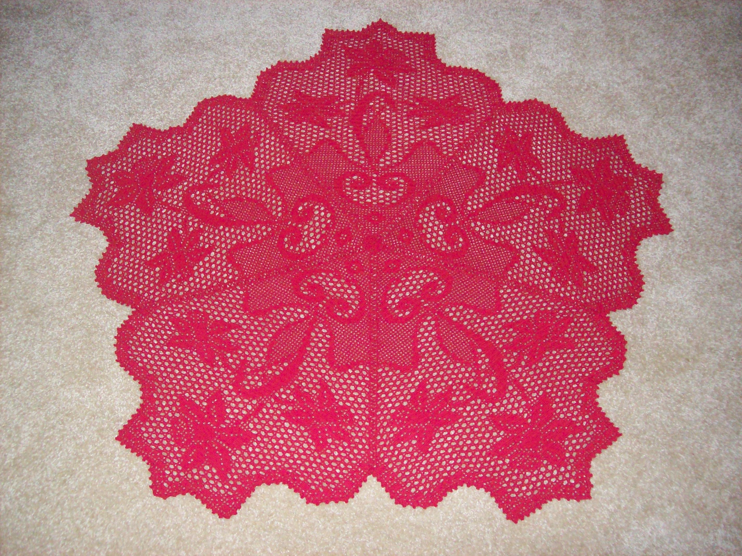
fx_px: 771
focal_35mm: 36
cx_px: 371
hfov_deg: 51.4
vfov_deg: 39.6
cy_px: 278
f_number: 2.7
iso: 400
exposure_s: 1/128
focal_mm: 6
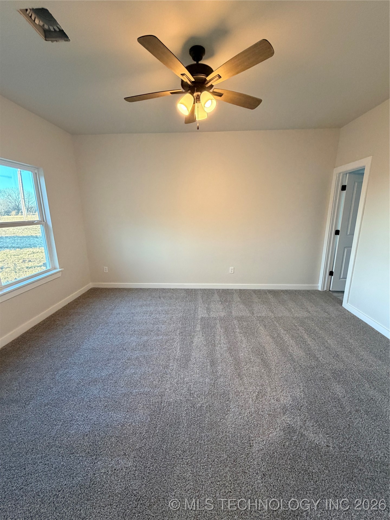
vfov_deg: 102.1
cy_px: 260
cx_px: 195
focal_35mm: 14
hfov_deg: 85.7
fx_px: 210
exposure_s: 1/120
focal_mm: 2.22
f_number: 2.2
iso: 320
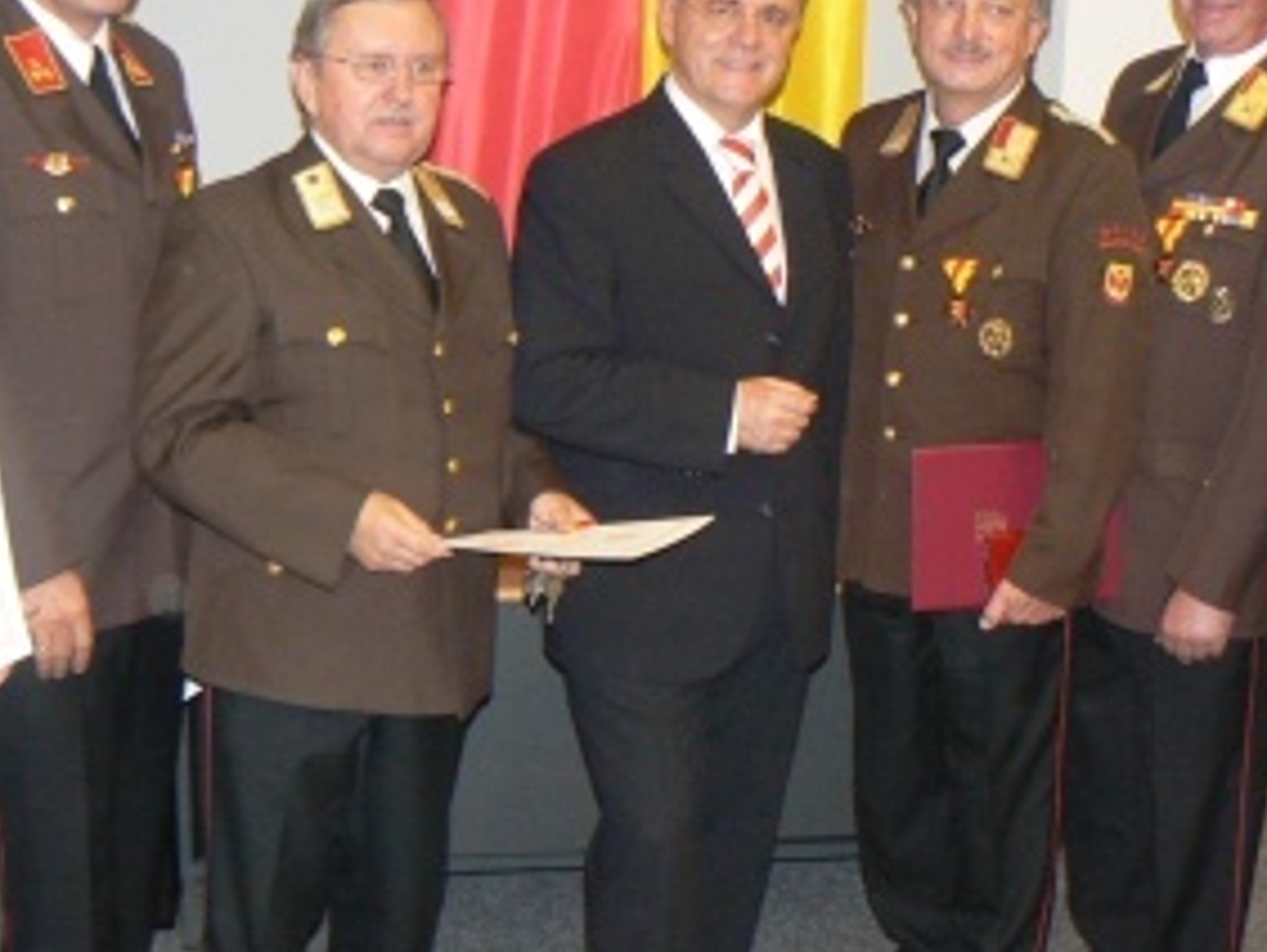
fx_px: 2198
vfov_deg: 24.4
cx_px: 620
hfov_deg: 32.2
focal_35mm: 60
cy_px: 568
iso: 250
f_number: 2.8
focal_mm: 6
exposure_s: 1/30
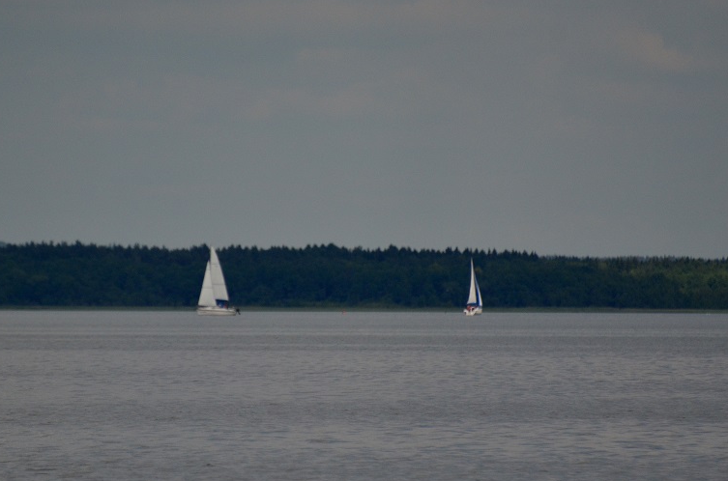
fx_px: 12042
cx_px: 347
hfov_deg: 3.5
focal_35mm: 597
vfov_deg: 2.3
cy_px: 241
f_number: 5.6
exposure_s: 1/8000
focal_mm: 300
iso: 640
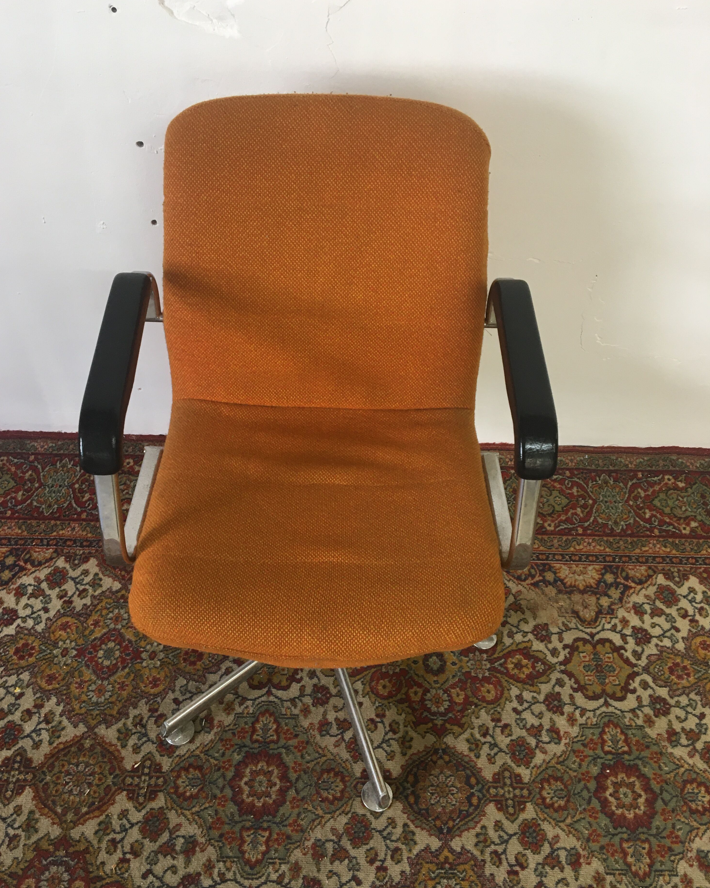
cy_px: 449
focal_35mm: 31
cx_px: 347
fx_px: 814
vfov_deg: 57.2
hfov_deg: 47.1
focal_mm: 4.15
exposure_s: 1/33
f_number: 2.2
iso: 100
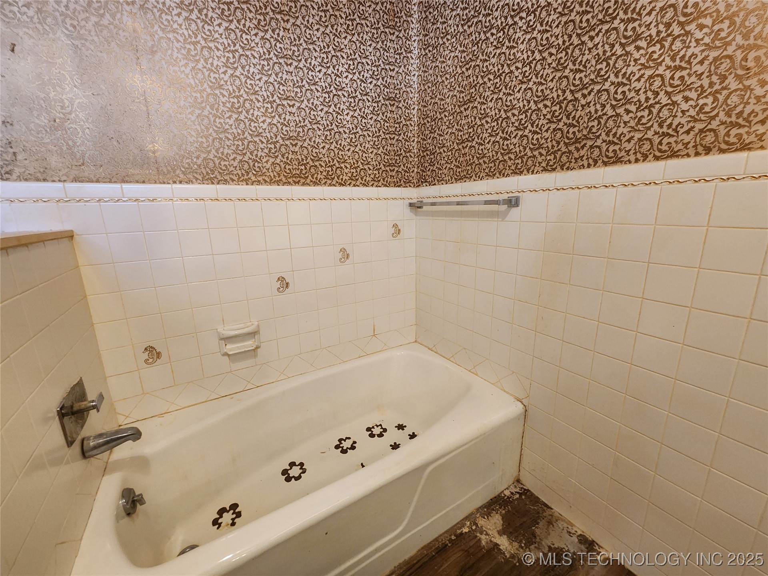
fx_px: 288
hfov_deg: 106.2
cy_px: 288
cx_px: 384
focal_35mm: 13
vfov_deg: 89.9
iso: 320
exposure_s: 1/30
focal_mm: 2.2
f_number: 2.2
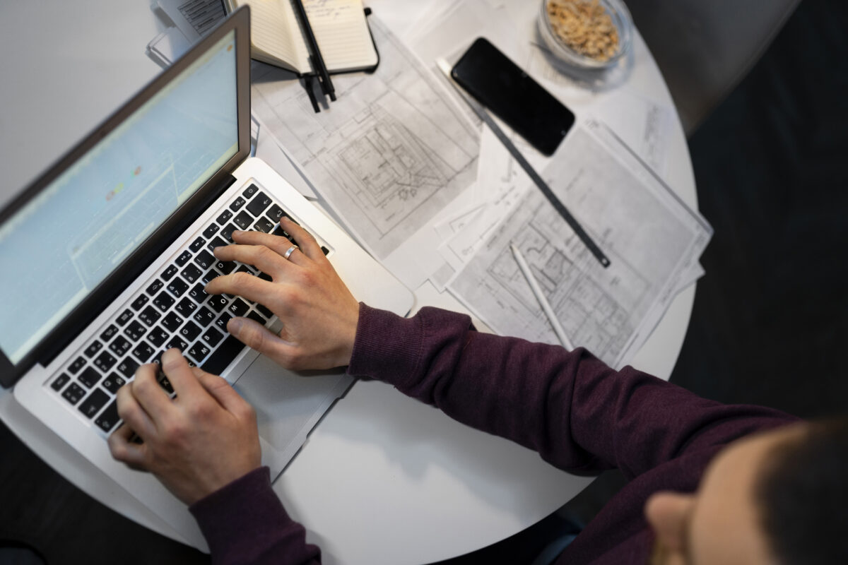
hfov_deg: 54.4
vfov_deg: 37.9
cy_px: 282
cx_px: 424
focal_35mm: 35
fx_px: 824
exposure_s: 1/320
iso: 800
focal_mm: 35
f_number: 1.8
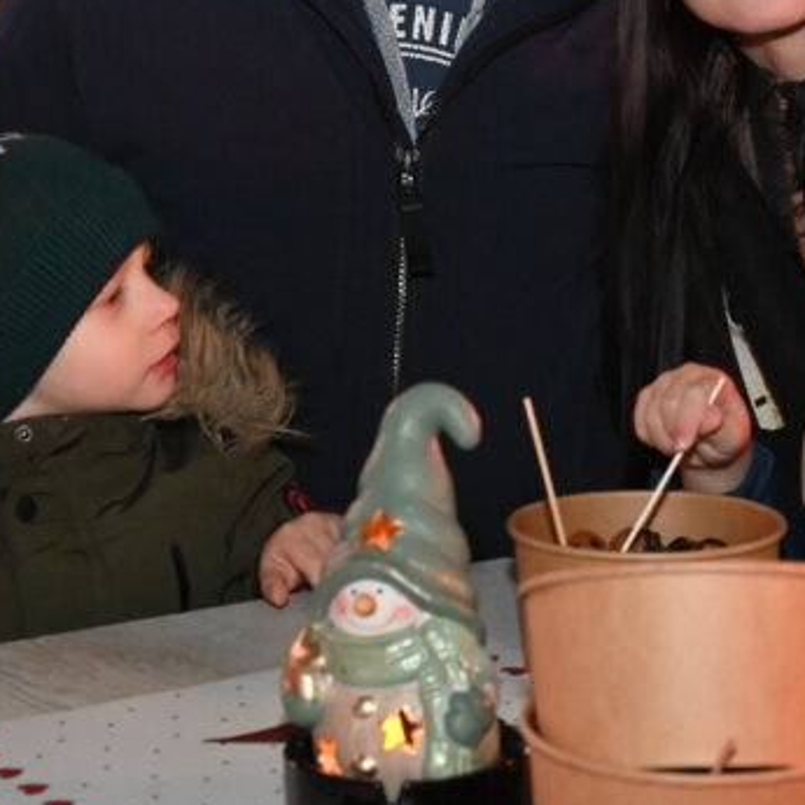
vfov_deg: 16.3
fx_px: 2789
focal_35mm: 106
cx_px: 572
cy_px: 172
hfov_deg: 16.4
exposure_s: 1/60
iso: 6400
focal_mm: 42
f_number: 5.3
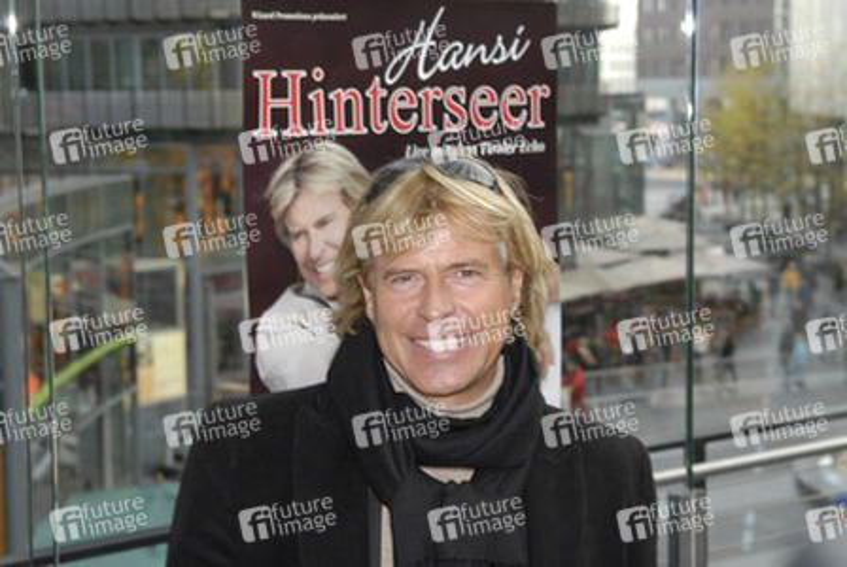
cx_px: 424
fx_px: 1838
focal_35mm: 78
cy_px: 284
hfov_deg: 26.0
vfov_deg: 17.5
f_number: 6.3
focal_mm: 52
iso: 500
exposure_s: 1/100
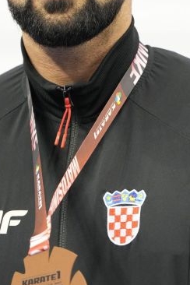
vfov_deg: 3.1
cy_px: 164
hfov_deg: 2.1
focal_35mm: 655
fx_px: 5185
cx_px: 80
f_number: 2.8
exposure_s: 1/250
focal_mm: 200
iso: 2000
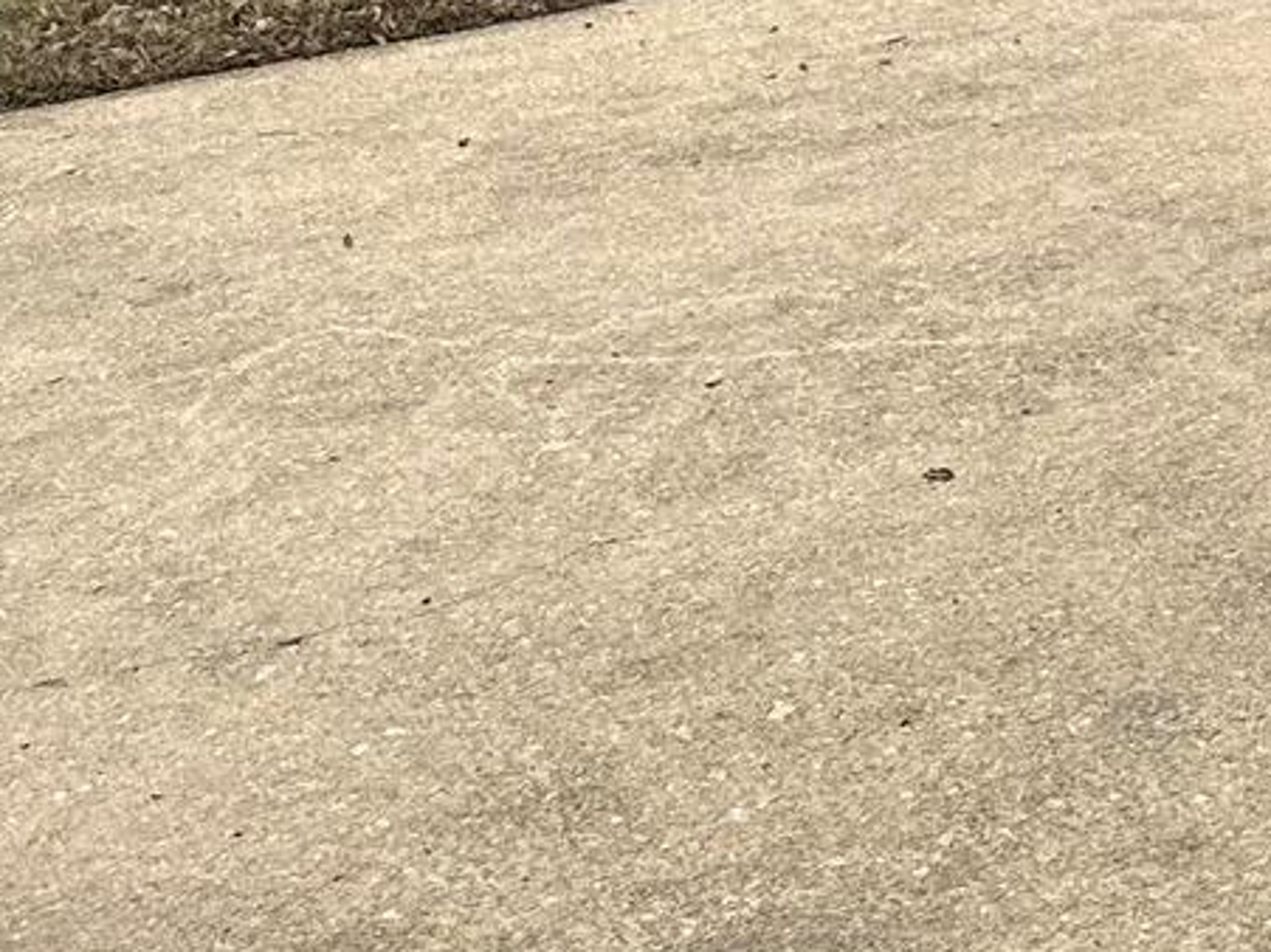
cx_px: 1919
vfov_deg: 12.5
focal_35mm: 109
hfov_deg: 16.4
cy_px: -727
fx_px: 4001
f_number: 1.78
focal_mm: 6.86
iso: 80
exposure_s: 1/894
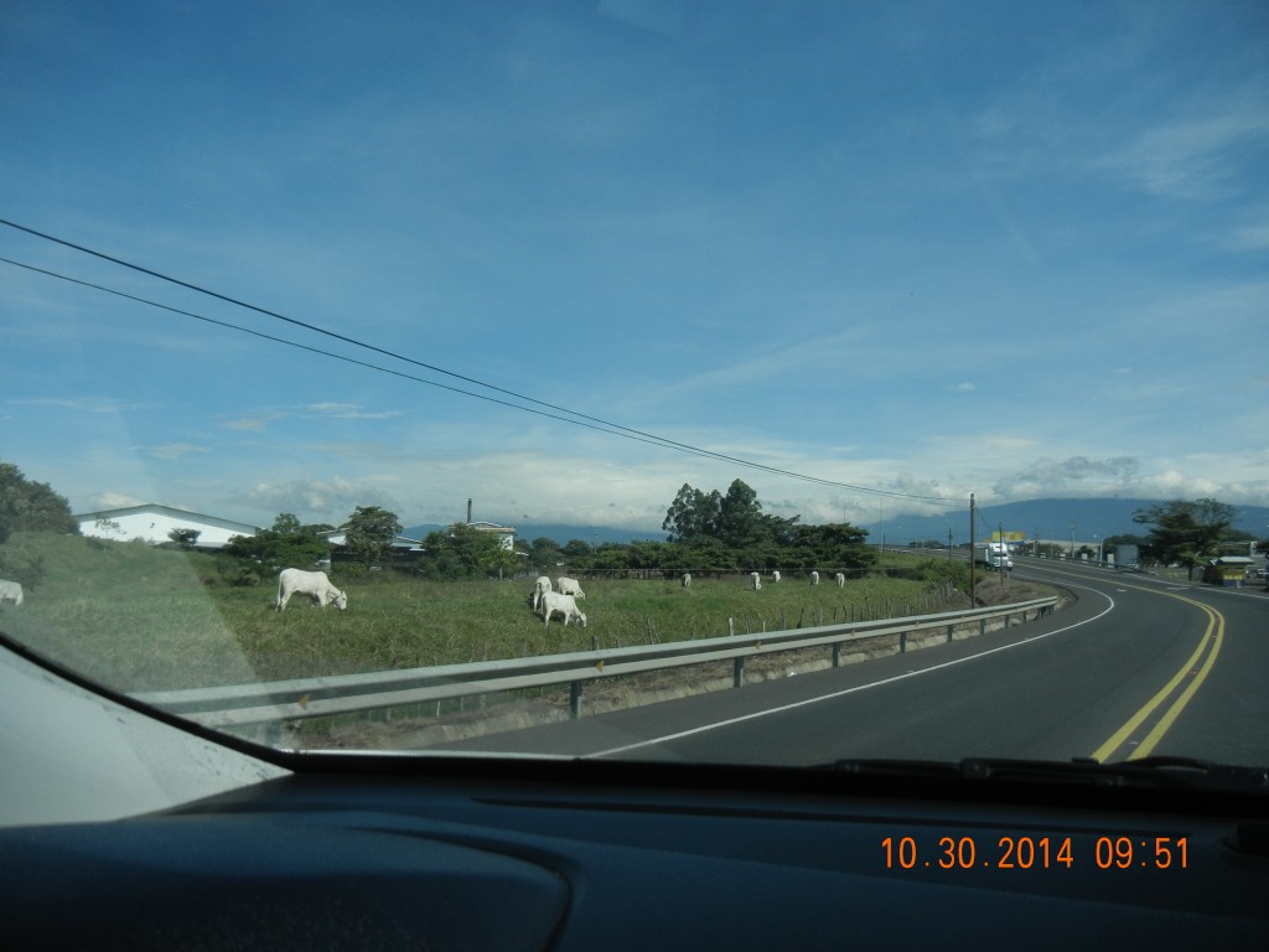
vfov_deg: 46.8
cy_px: 476
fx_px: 1100
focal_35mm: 30
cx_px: 634
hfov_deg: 60.0
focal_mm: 5.4
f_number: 7
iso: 160
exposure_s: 1/570
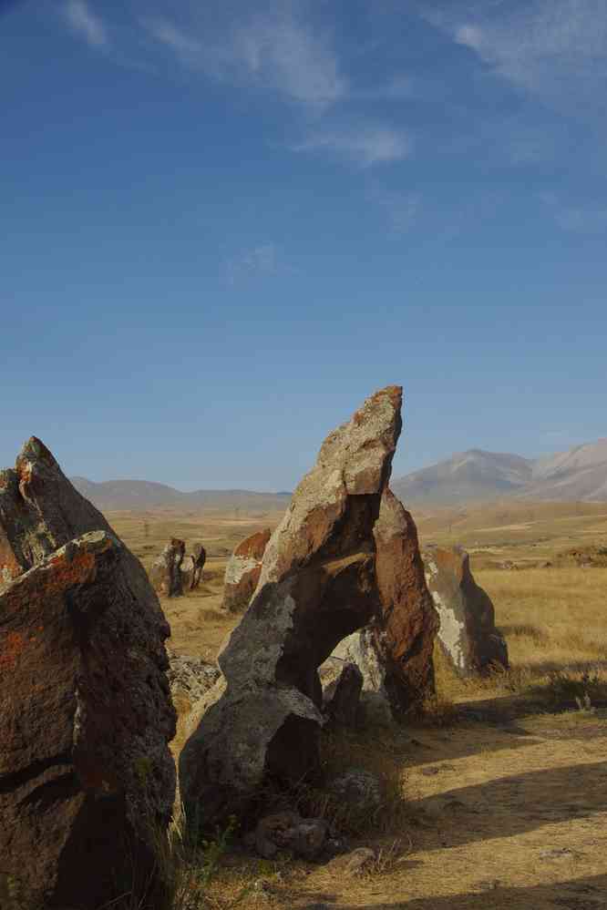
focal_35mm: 43
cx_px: 304
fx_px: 1087
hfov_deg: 31.2
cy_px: 455
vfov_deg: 45.4
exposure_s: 1/40
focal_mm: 29.4
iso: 100
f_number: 10
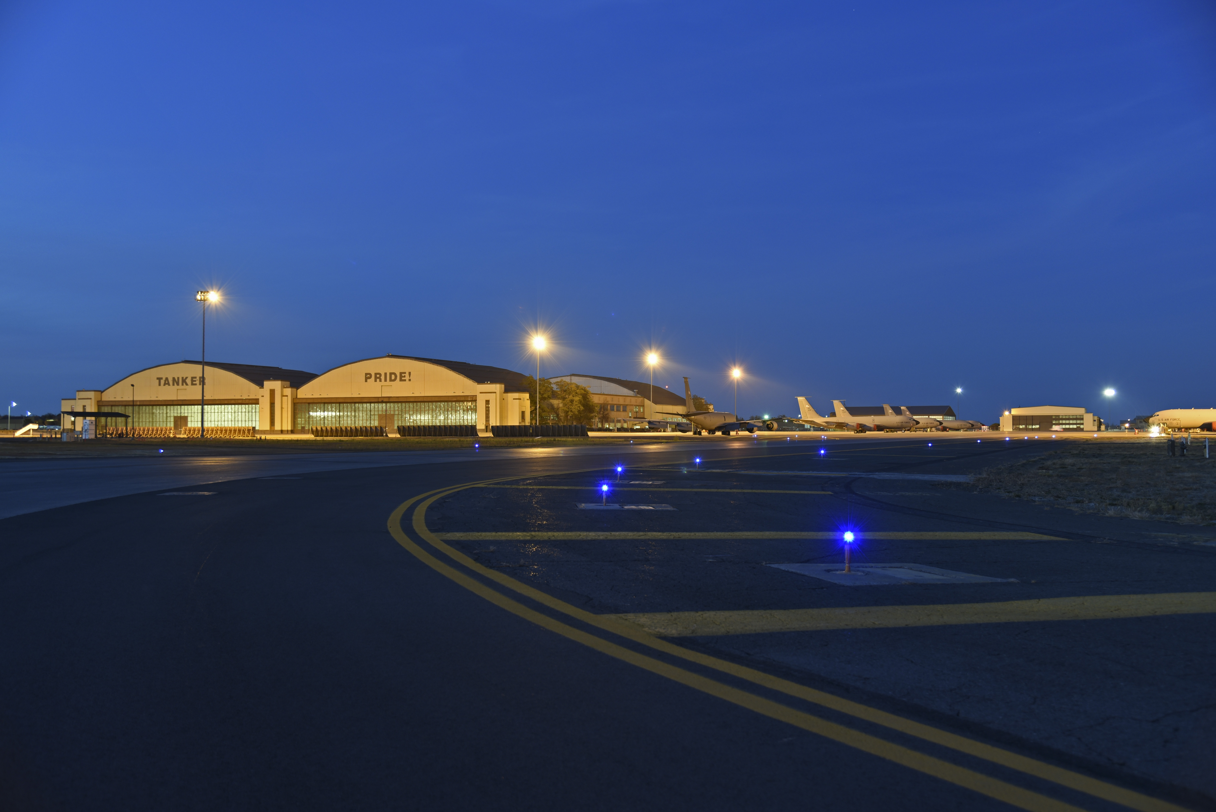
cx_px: 608
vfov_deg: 35.1
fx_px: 1284
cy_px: 406
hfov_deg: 50.7
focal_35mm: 38
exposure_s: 1/1.25
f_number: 4
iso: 320
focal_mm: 38
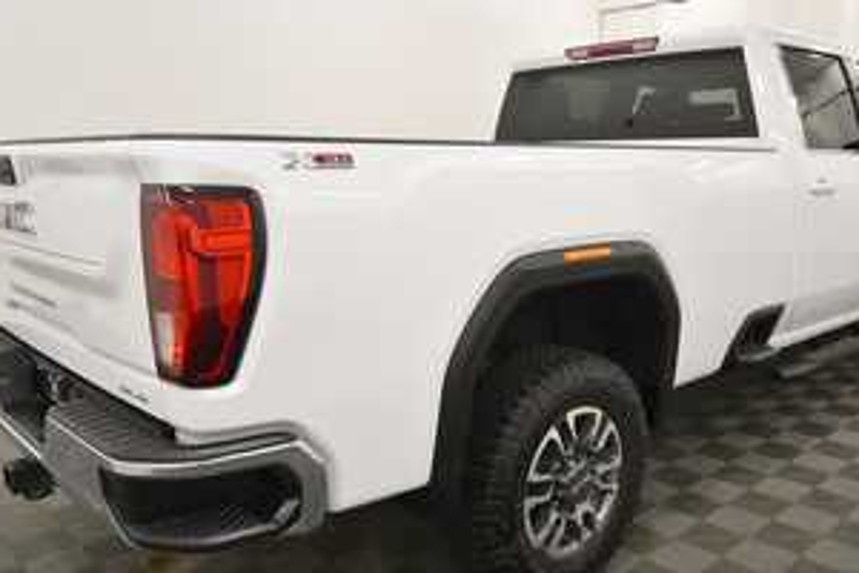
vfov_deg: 41.1
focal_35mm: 32
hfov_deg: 58.4
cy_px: 314
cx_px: 495
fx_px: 763
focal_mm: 16
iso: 800
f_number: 5.3
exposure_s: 1/200
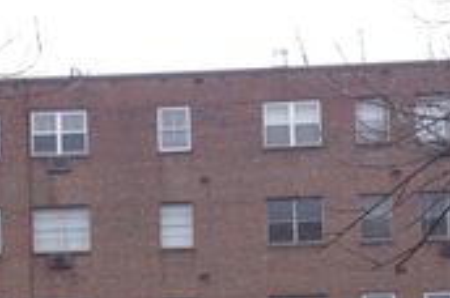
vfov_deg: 12.4
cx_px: 84
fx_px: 1323
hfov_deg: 19.1
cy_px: 401
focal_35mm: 106
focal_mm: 4.28
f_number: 2.4
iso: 64
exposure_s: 1/726
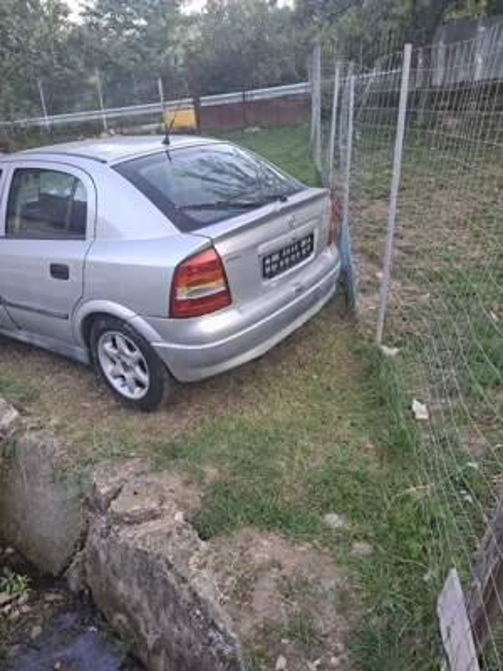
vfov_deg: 73.9
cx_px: 252
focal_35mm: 23
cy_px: 336
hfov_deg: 58.9
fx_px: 446
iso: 50
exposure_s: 1/100
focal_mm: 5.54
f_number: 1.8
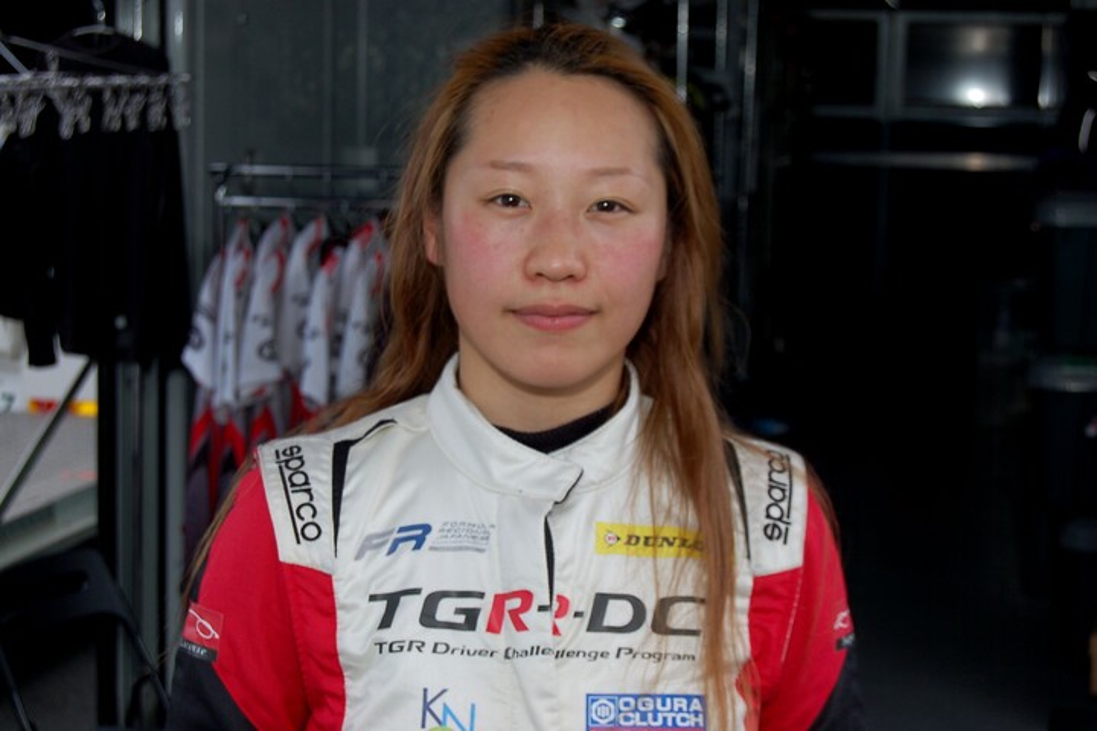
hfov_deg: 24.6
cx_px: 548
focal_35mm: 82
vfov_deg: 16.6
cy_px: 366
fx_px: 2514
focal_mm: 55
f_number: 8
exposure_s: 1/250
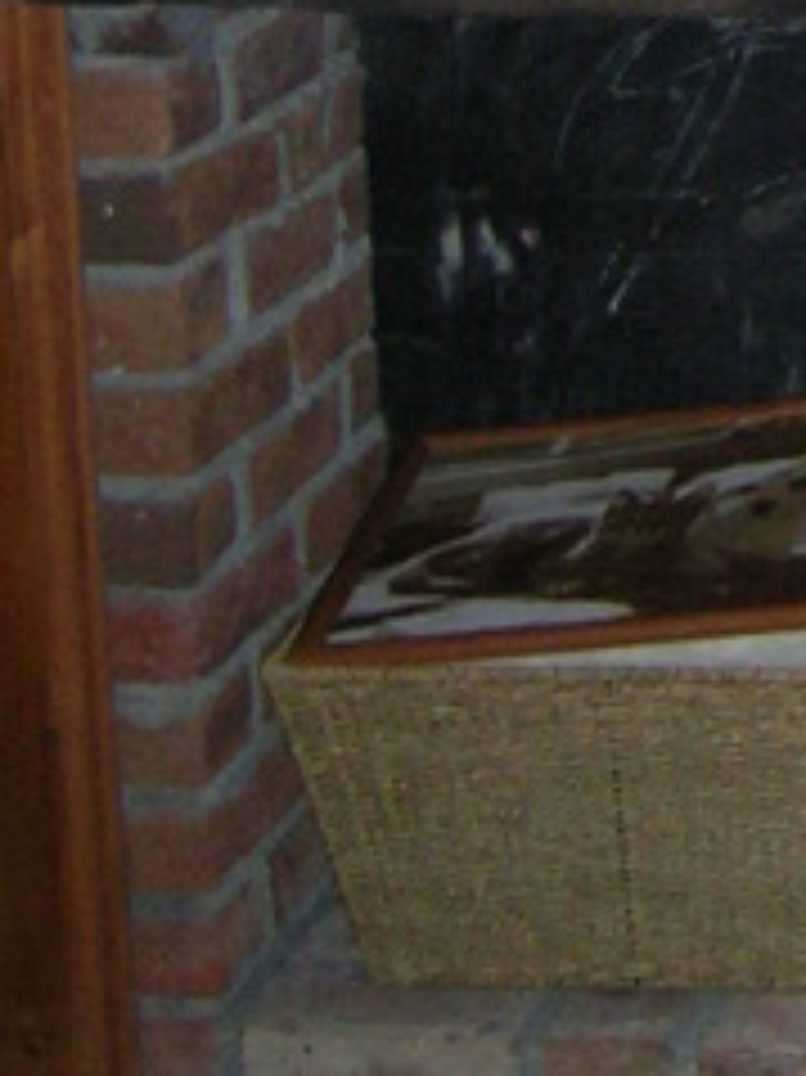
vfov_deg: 13.1
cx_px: 1675
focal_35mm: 142
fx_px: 4412
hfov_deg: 9.6
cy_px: -545
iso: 113
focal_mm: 5.7
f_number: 2.9
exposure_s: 1/60.1
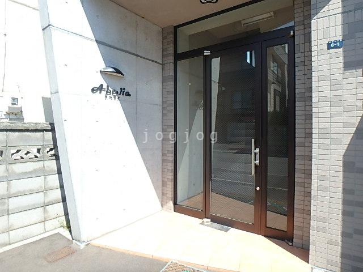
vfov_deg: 63.4
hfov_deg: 79.0
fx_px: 220
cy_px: 136
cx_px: 182
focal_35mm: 21
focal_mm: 3.7
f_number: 3.5
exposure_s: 1/400
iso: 125
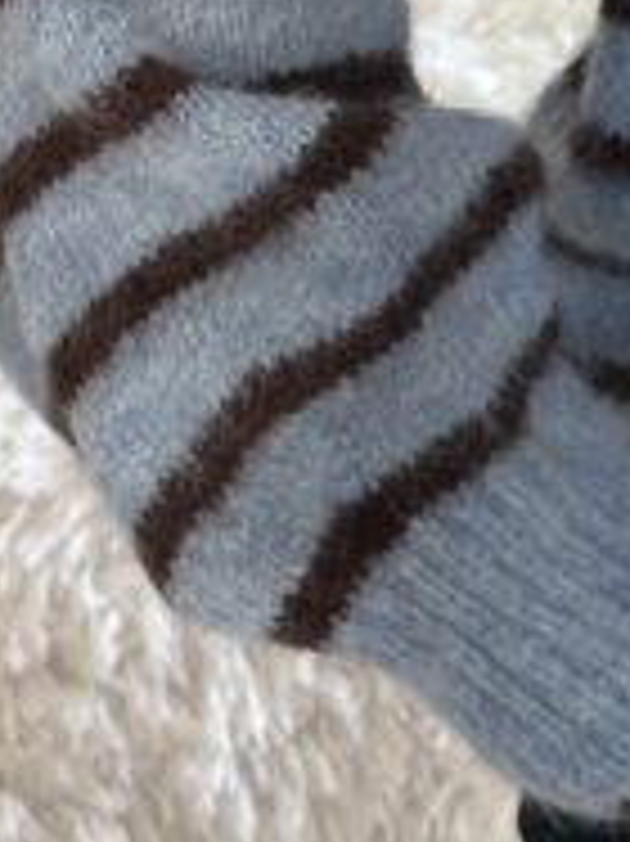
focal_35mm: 205
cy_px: -887
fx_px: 4980
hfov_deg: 6.9
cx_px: 1336
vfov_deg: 9.0
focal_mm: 6.86
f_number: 1.78
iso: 100
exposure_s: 1/60
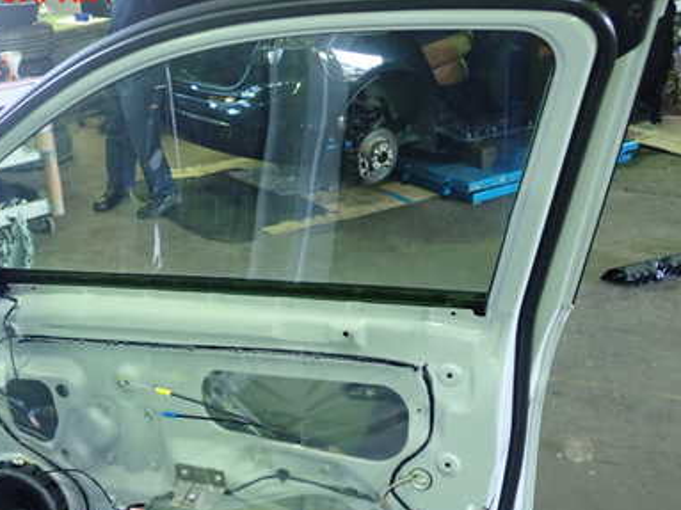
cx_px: 308
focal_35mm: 47
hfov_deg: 40.4
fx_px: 924
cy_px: 368
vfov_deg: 30.5
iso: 800
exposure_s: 1/80
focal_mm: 5.5
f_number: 2.3
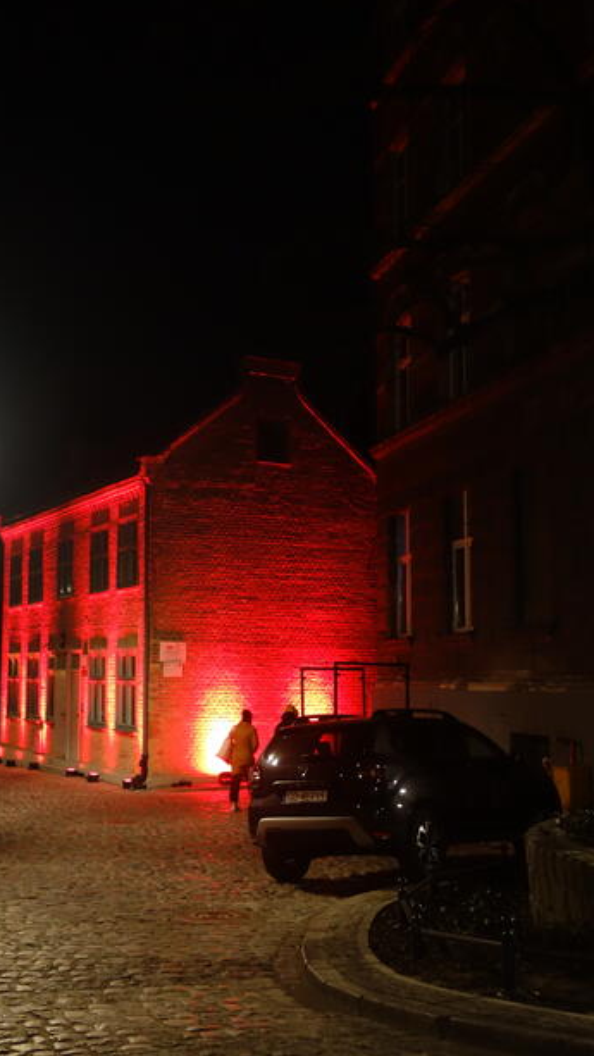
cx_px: 139
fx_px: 1260
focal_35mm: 45
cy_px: 521
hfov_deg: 26.2
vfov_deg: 45.5
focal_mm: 10.4
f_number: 1.8
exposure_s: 1/30
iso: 500
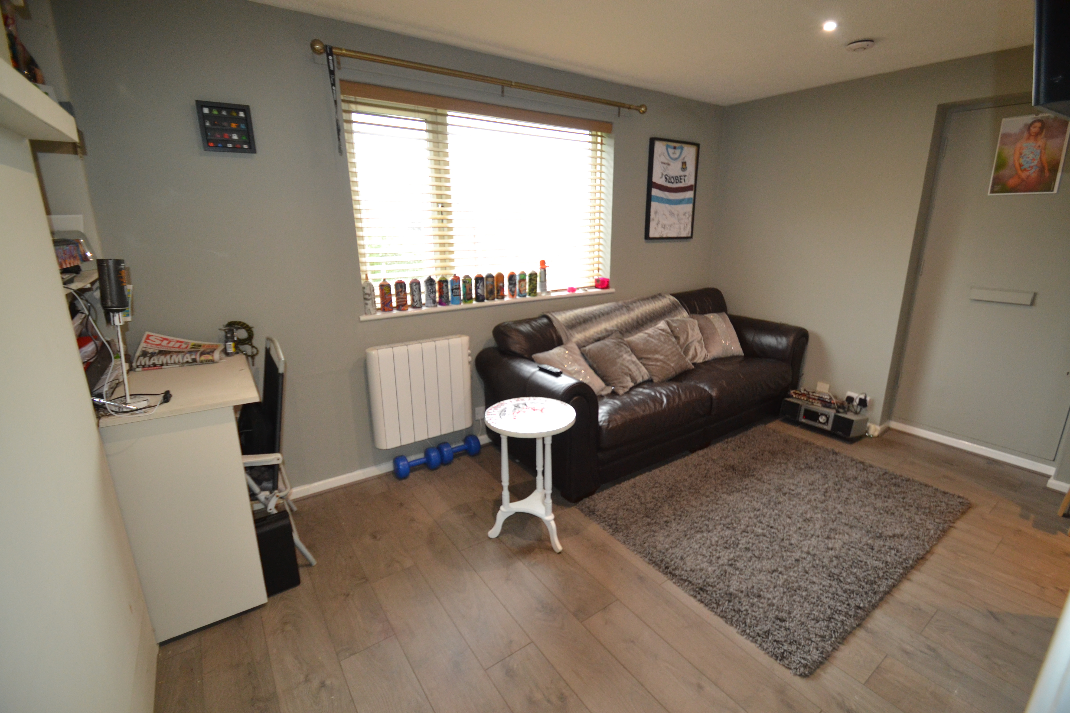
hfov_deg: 100.4
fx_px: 446
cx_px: 535
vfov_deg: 77.3
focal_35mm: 15
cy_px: 356
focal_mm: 10
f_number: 3.5
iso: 1000
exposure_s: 1/60
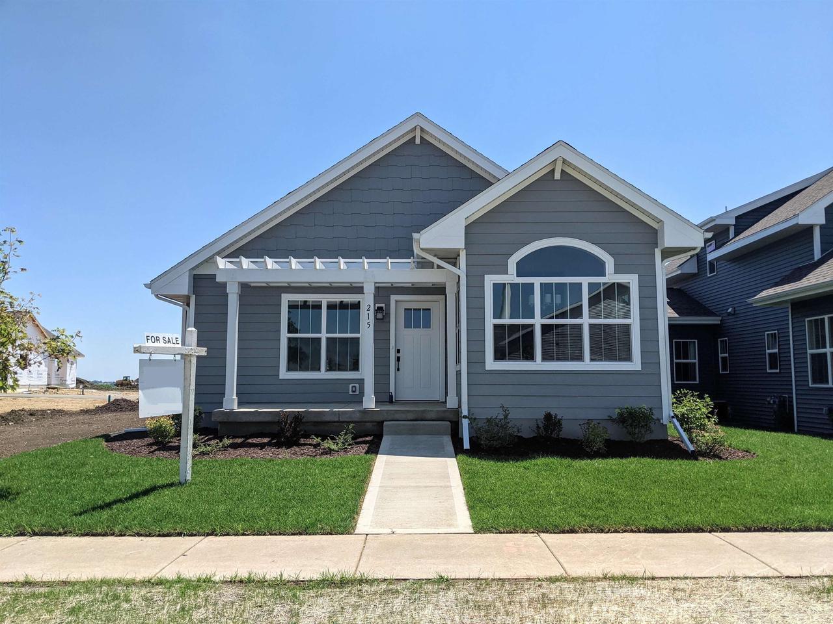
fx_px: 650
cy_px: 312
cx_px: 416
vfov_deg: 51.4
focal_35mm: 27
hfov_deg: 65.3
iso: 58
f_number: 1.8
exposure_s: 1/3906
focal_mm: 4.44
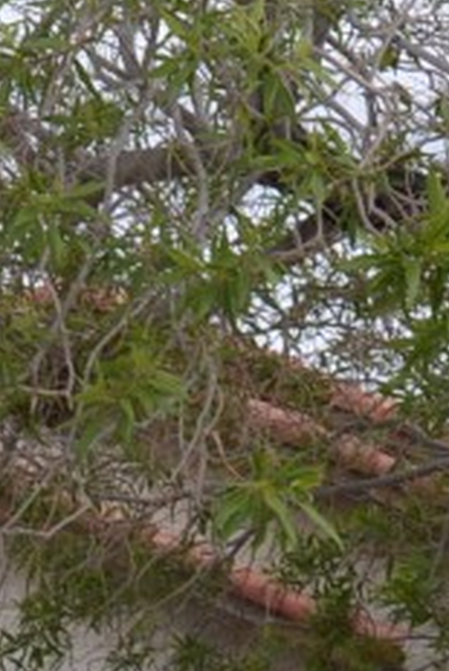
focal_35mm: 121
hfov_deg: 11.3
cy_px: 891
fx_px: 2255
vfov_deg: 16.0
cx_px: 75
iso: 100
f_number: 8
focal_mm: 11.5
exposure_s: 1/200
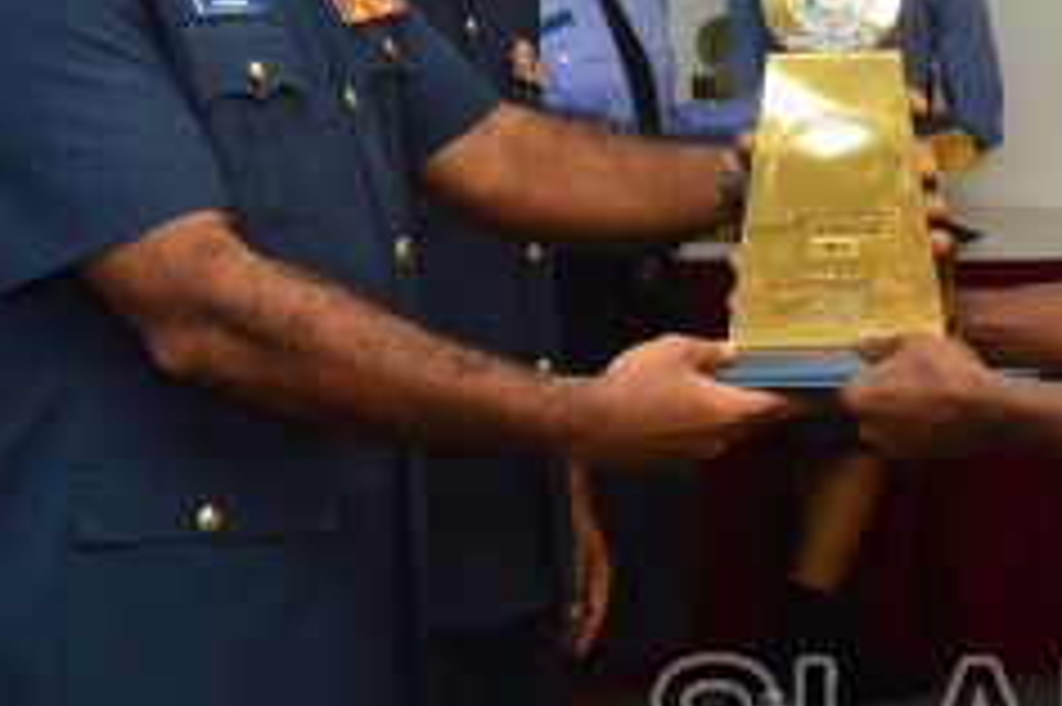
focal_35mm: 99
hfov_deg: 20.5
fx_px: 2918
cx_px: 770
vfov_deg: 13.7
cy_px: 94
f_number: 5.6
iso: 400
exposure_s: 1/100
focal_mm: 26
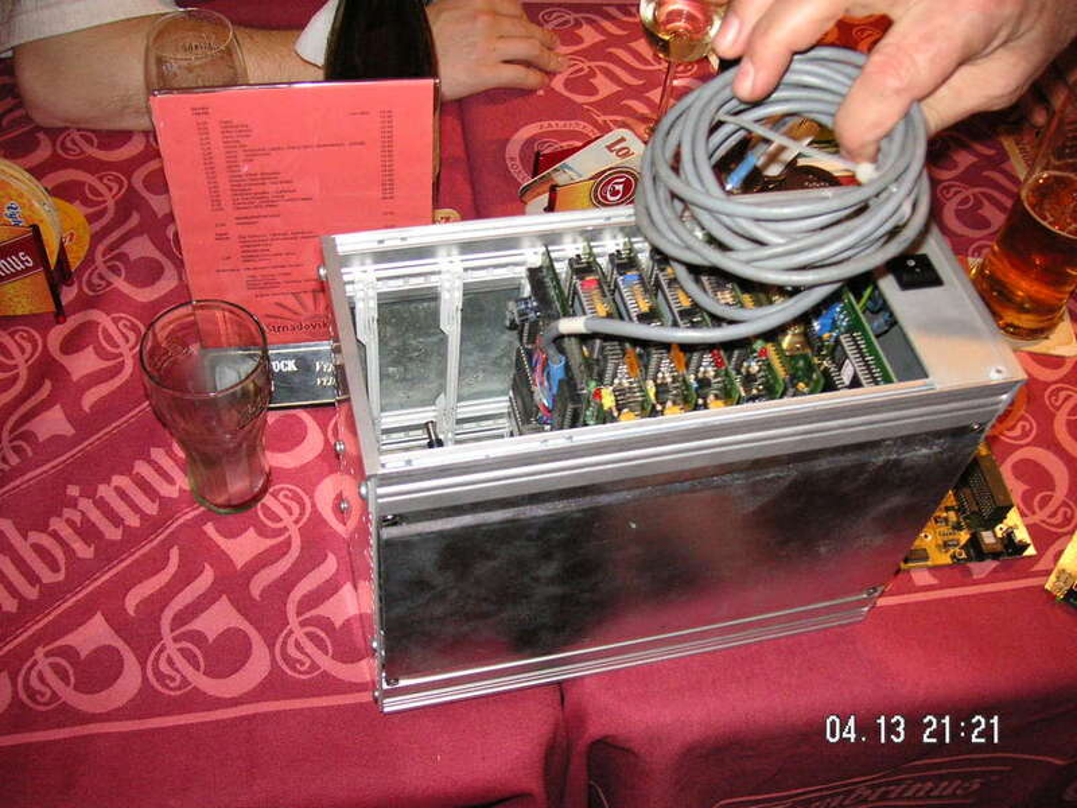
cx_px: 538
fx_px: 1151
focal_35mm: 37
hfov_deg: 50.1
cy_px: 404
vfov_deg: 38.7
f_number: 2.8
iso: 160
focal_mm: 6.1
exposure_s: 1/45
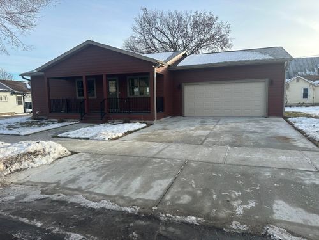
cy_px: 120
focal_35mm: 24
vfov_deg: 56.8
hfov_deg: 71.6
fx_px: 221
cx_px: 160
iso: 80
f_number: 1.78
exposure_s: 1/1587
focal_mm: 6.86
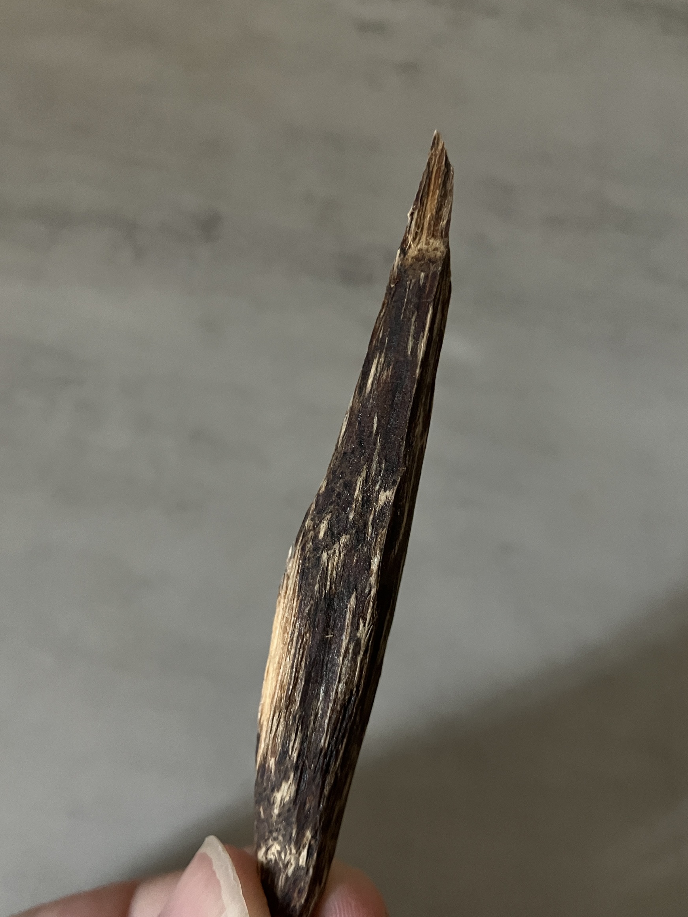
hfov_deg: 48.2
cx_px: 349
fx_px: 768
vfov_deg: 61.6
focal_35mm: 29
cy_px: 474
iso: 320
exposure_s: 1/52
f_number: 1.8
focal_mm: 3.99
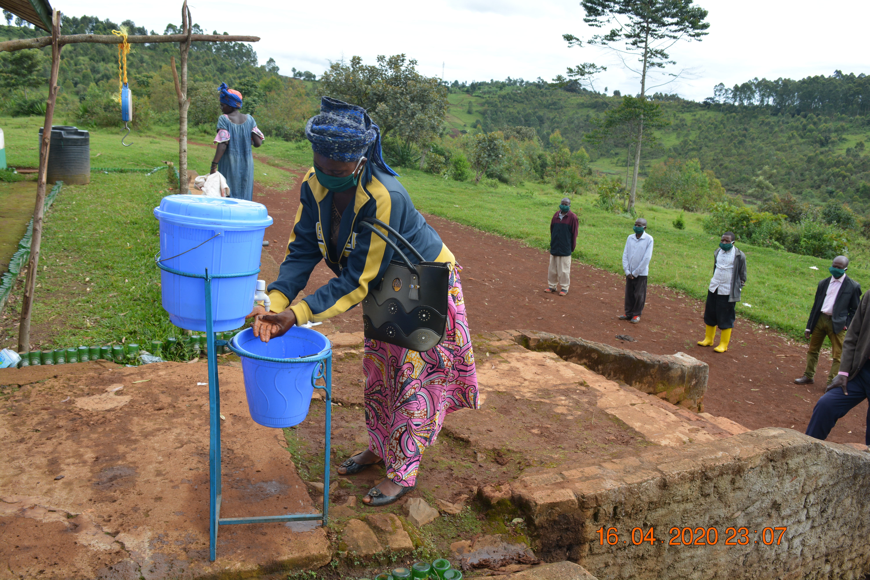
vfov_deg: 47.9
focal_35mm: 27
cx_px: 435
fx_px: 652
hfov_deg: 67.4
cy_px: 290
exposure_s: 1/250
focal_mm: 18
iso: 200
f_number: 8
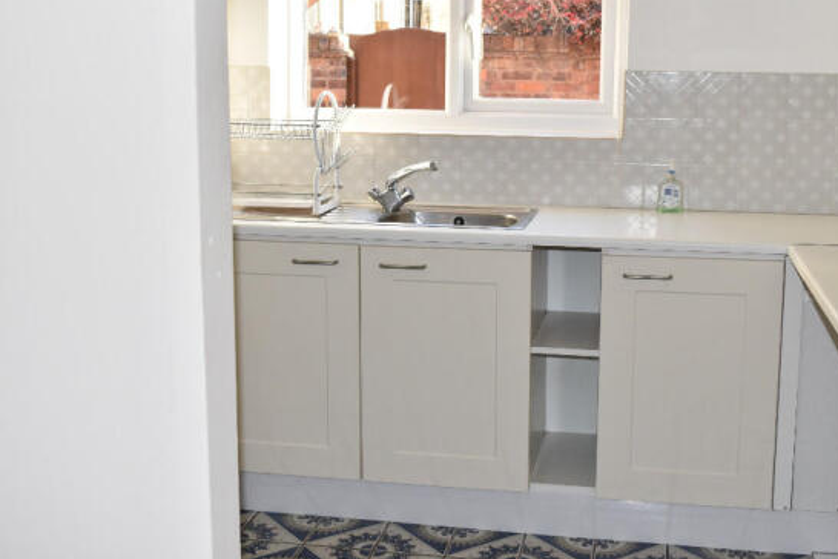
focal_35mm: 49
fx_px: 1131
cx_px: 466
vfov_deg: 27.7
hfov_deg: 40.6
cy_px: 233
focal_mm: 27
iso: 500
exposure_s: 1/125
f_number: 5.6
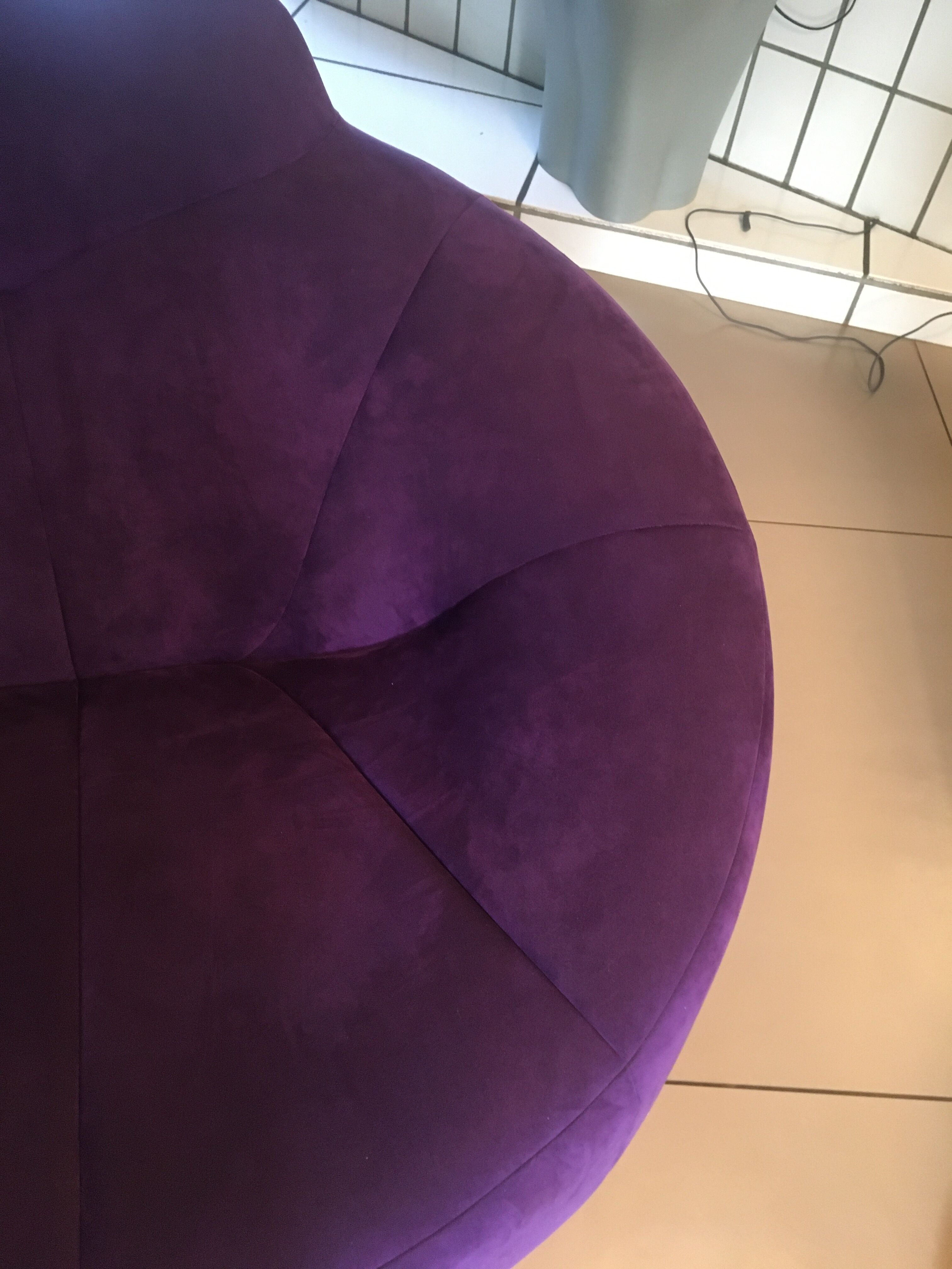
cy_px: 634
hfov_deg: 48.2
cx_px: 476
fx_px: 1063
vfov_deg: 61.7
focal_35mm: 29
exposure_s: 1/17
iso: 250
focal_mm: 4.15
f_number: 2.2
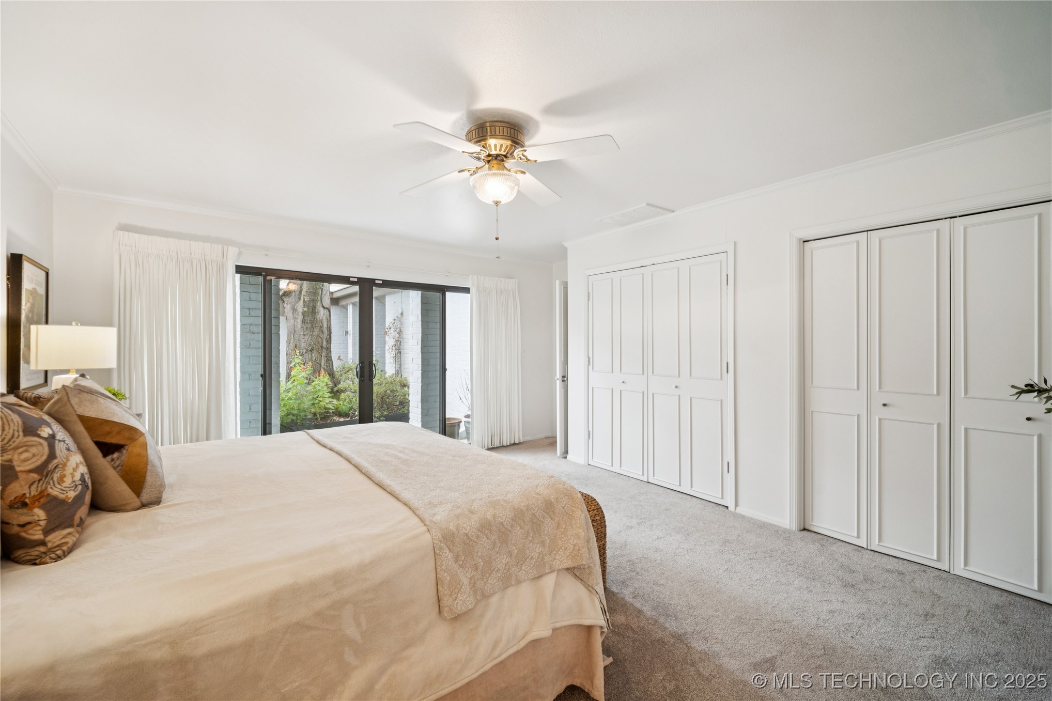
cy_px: 350
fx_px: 409
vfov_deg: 81.2
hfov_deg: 104.3
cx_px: 526
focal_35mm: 14
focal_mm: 14
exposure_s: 1/10
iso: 640
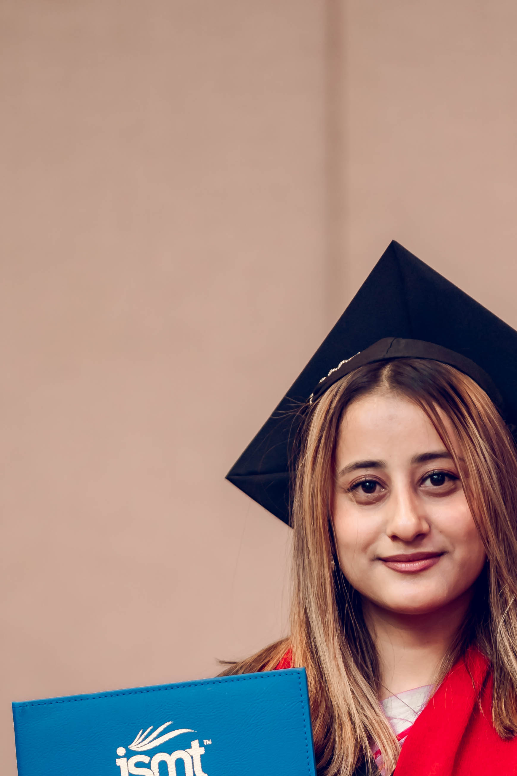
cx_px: 378
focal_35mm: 241
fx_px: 5190
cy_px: 753
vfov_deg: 8.5
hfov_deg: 5.7
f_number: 1.4
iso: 400
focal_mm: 105
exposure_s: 1/160
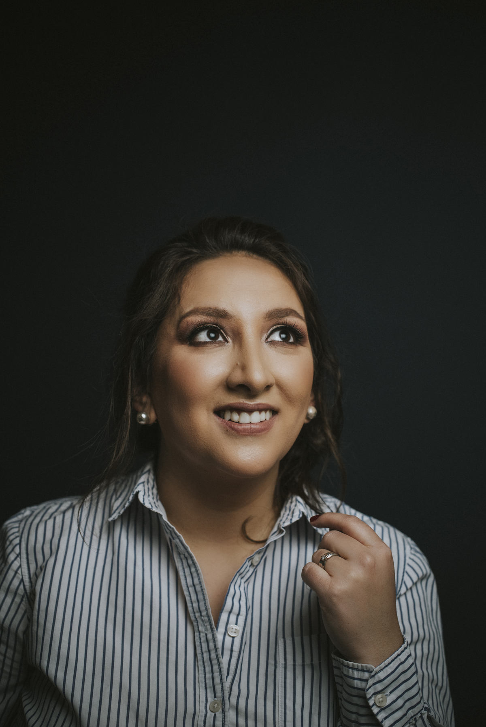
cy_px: 364
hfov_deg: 27.0
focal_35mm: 50
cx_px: 243
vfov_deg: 39.6
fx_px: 1012
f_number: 4
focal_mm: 50
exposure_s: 1/200
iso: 500
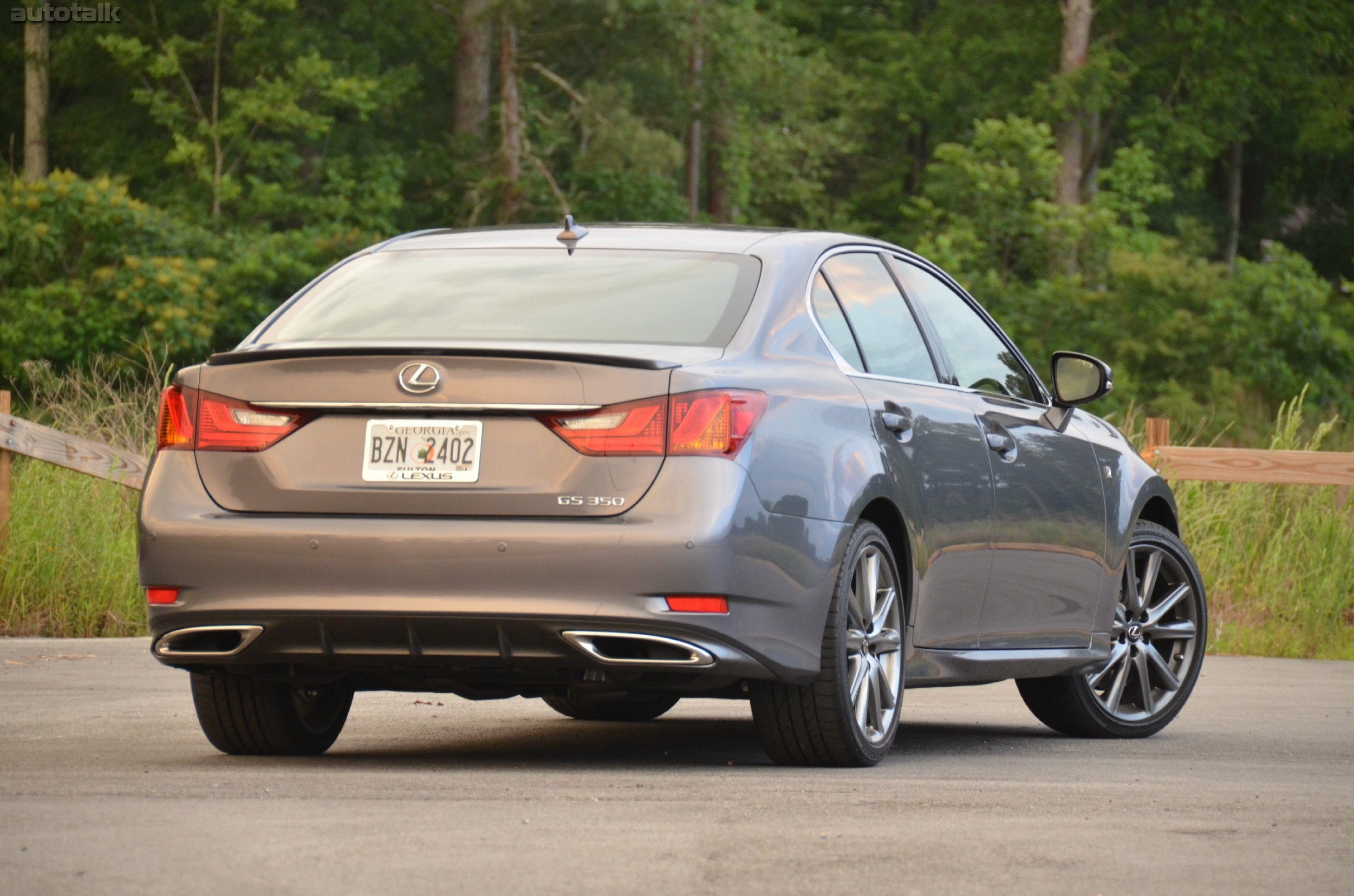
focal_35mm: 225
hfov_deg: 9.2
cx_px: 677
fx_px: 8445
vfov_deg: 6.1
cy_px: 448
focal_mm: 150
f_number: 5.6
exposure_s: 1/125
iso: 1600
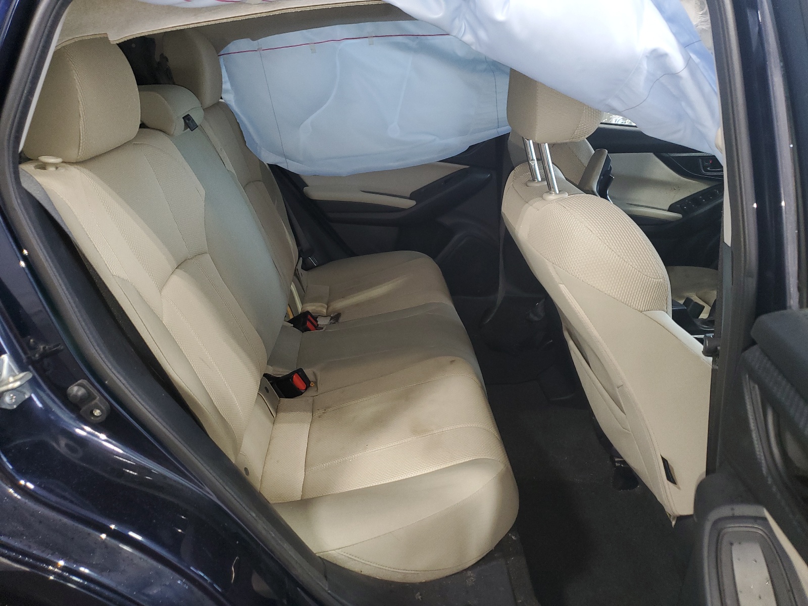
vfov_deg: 53.1
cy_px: 303
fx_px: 607
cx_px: 404
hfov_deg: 67.3
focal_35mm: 26
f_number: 1.5
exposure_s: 1/40
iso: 106
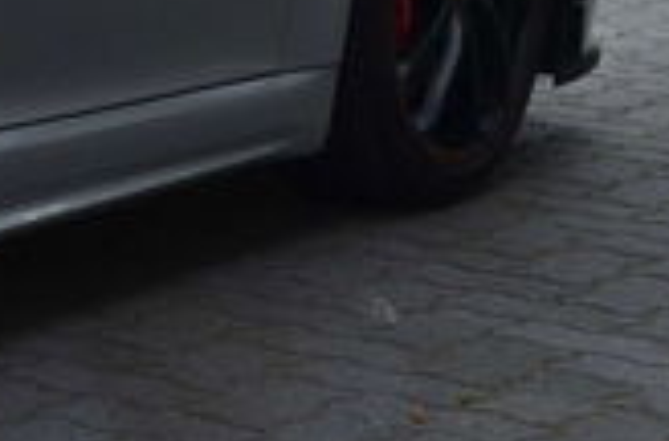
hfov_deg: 10.7
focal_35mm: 169
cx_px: -844
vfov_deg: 8.0
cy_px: -106
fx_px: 3129
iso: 200
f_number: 10
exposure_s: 1/60
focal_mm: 24
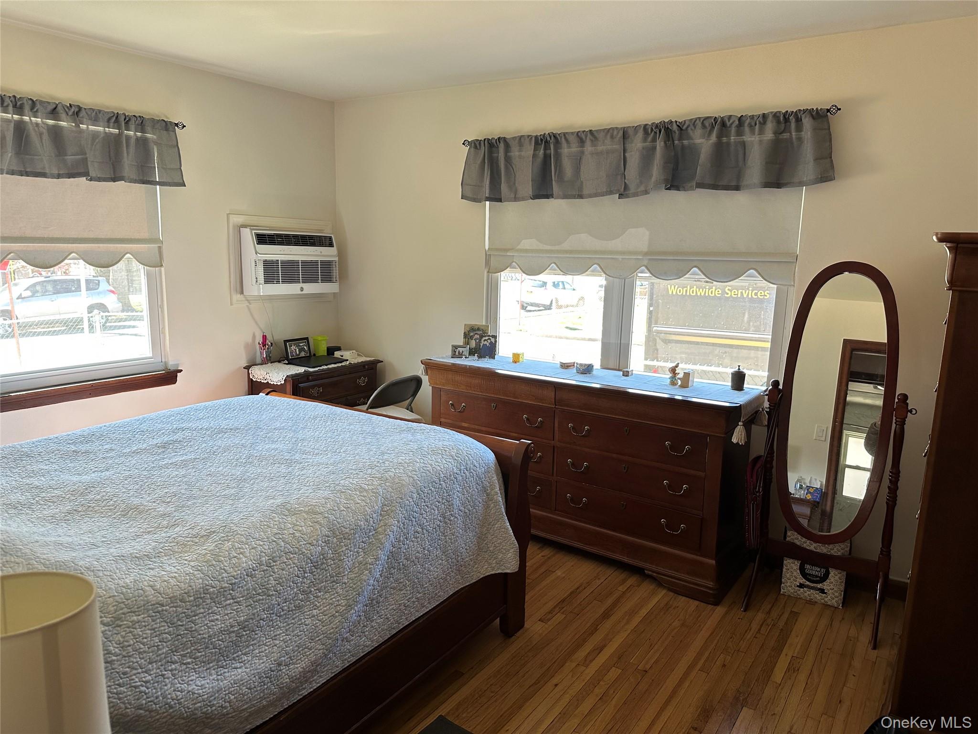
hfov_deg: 71.6
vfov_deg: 56.8
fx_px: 678
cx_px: 489
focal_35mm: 24
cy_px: 367
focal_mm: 6.86
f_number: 1.78
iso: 125
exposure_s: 1/121
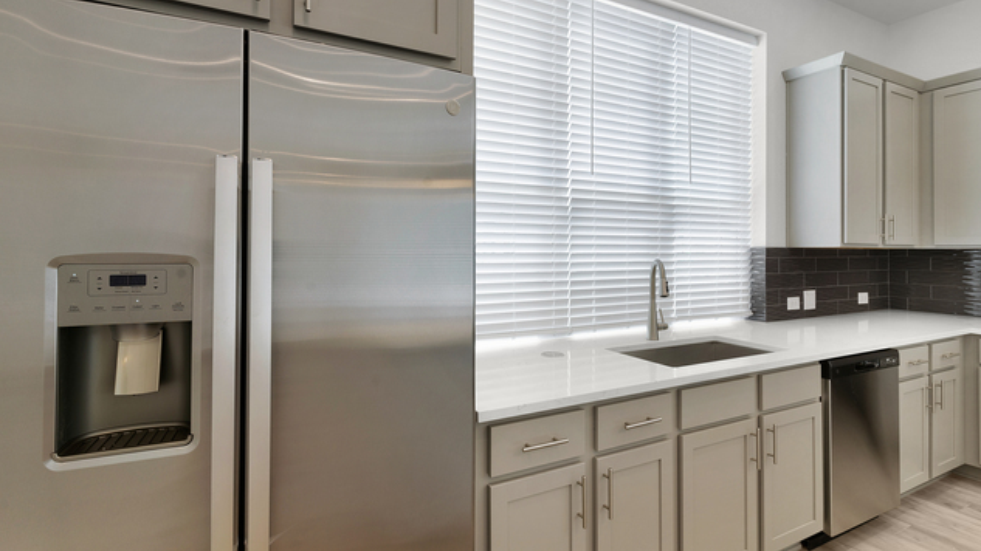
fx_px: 468
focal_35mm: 18
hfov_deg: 92.7
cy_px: 247
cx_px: 490
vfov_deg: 60.9
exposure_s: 1/6
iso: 100
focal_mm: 17
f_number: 9
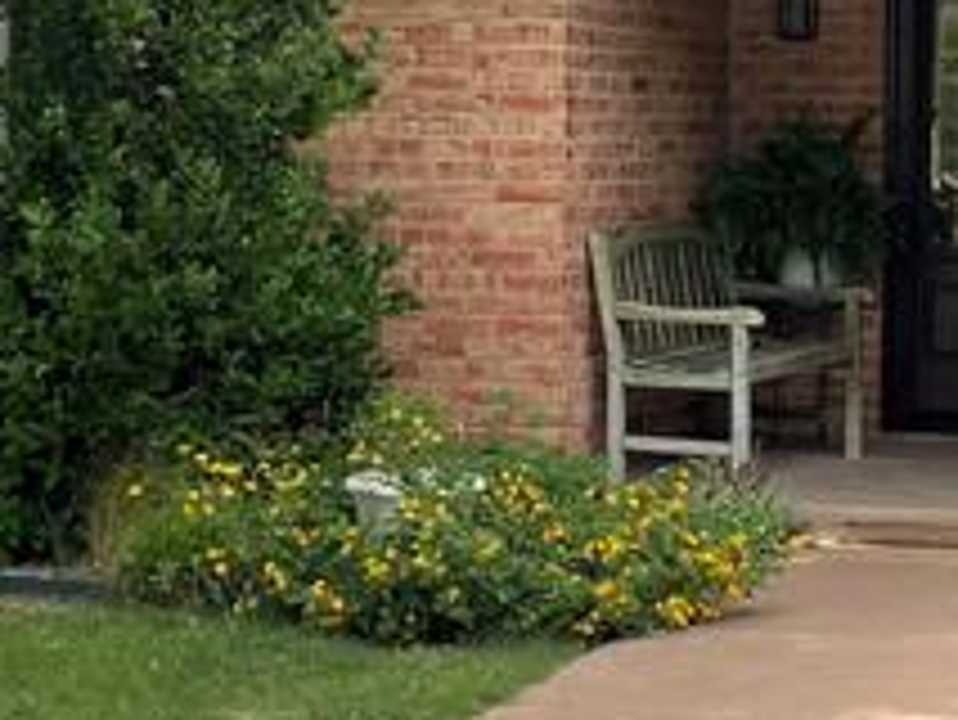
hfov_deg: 15.7
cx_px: 688
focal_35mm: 125
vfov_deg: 11.9
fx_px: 3461
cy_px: 243
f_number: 1.6
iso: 32
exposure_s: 1/1916
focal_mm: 4.2
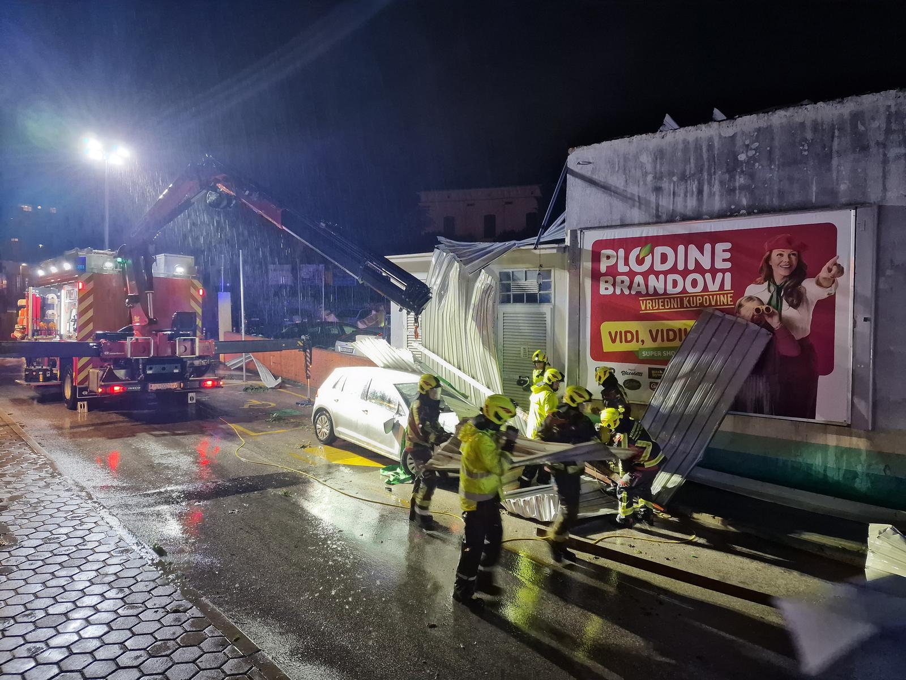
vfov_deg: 58.9
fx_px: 602
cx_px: 453
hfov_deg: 73.9
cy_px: 340
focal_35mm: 23
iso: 1000
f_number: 1.8
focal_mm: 6.4
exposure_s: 1/100
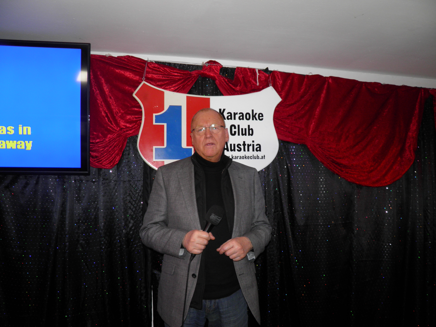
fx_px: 353
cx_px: 218
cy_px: 164
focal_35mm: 28
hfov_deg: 63.4
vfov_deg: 49.7
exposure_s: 1/30
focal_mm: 4.9
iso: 100
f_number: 2.8
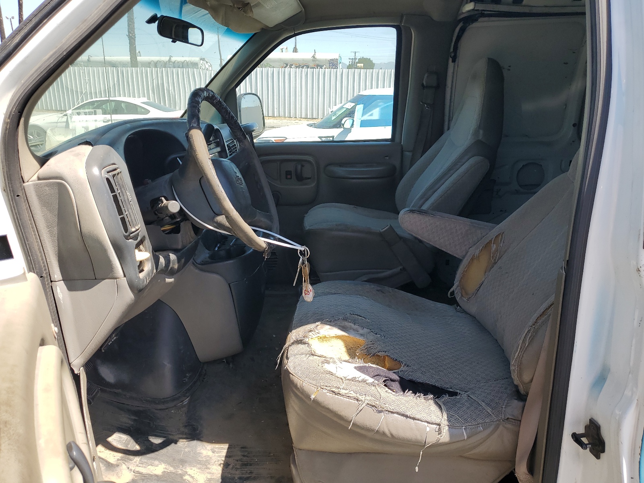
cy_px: 242
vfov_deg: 53.1
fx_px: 484
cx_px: 322
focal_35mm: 26
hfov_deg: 67.3
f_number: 1.5
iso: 50
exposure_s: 1/1000
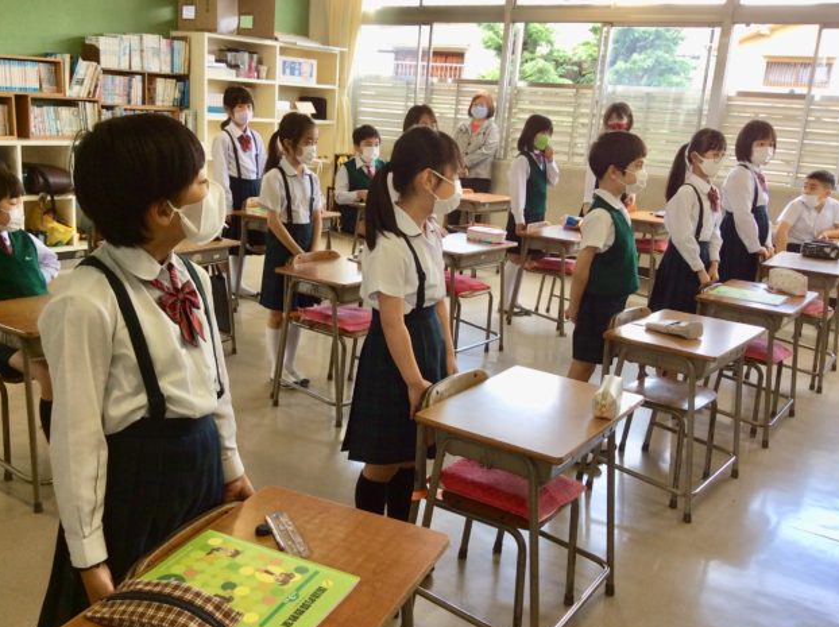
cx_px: 380
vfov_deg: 39.6
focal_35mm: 36
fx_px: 872
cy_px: 320
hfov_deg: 51.3
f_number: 2.4
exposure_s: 1/60
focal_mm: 3.3
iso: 32
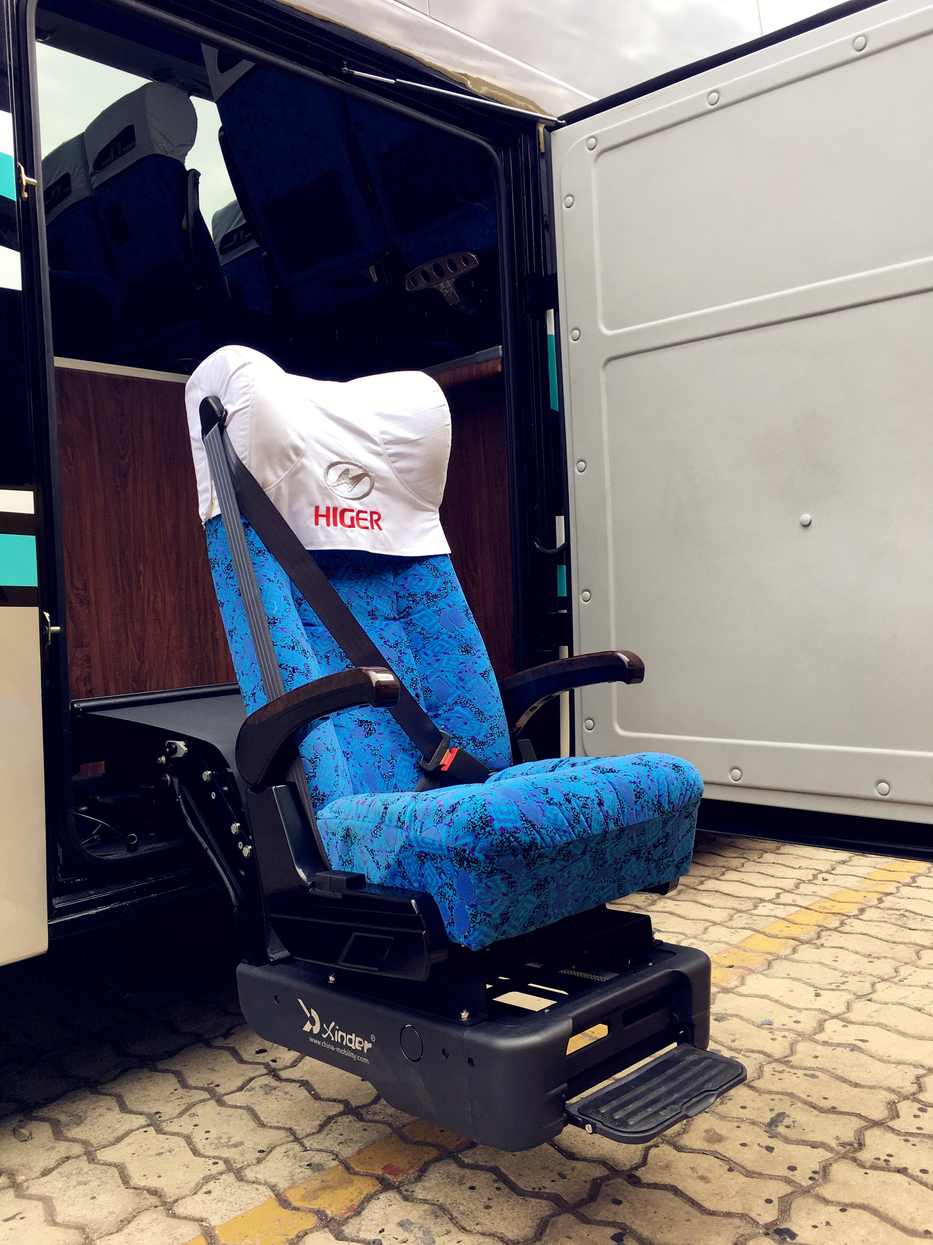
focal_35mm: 29
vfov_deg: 61.7
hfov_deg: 48.2
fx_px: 1042
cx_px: 466
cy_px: 622
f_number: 2.2
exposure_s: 1/237
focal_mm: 4.15
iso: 25
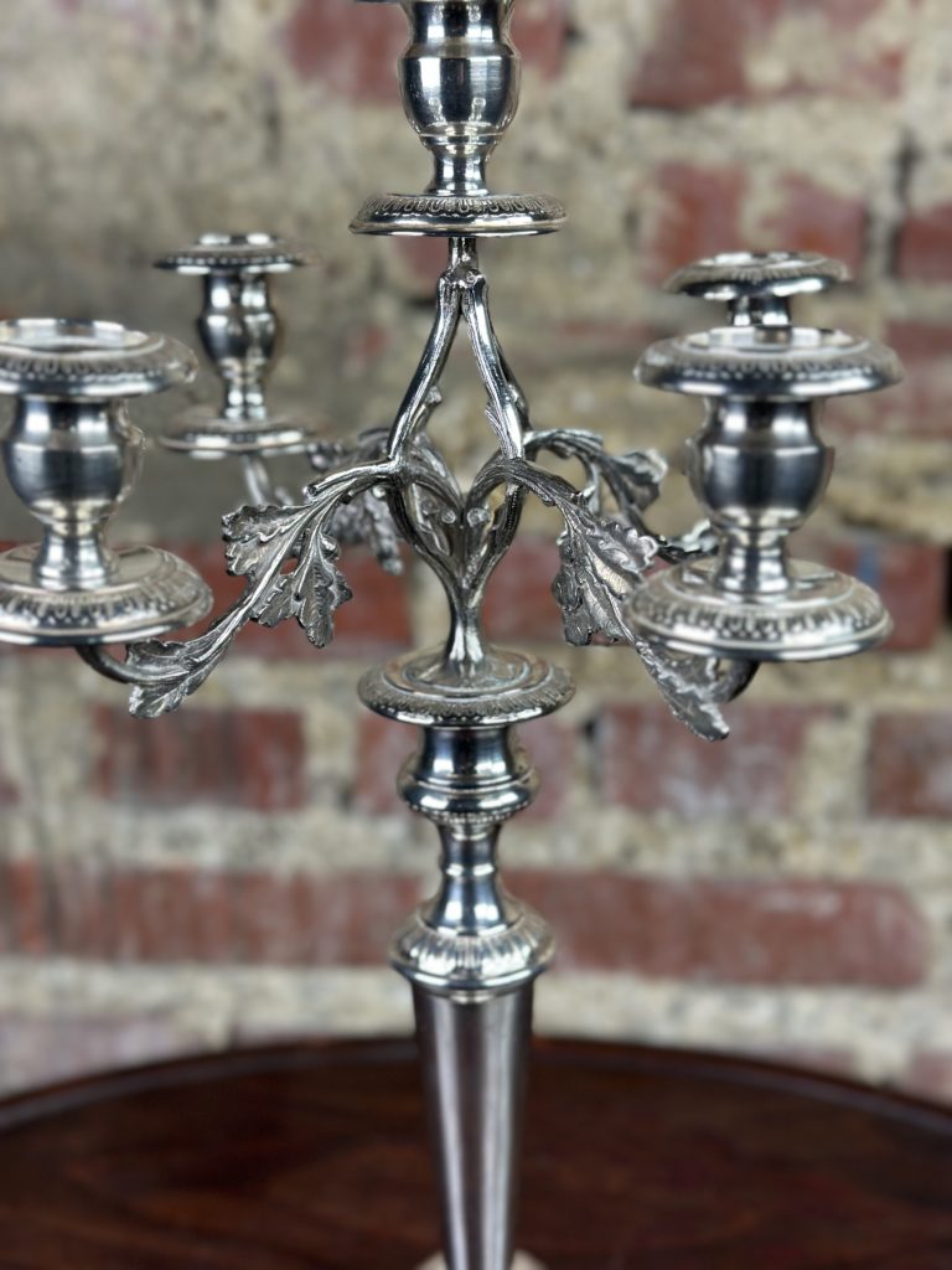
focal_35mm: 48
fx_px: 1760
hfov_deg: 30.3
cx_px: 476
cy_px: 635
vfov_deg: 39.7
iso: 64
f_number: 1.78
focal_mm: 6.86
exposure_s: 1/100
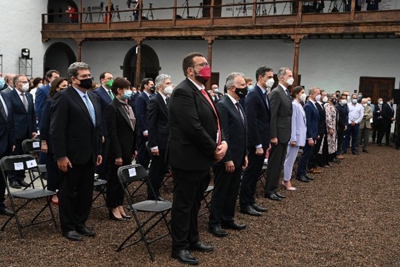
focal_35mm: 37
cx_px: 200
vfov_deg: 35.9
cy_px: 134
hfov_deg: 51.9
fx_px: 411
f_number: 5
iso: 800
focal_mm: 37
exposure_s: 1/640
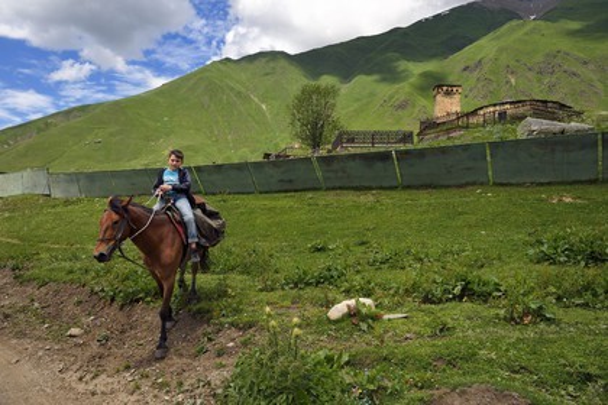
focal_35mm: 30
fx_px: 507
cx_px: 304
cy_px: 202
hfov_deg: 61.9
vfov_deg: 43.6
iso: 200
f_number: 11
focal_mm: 30
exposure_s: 1/250
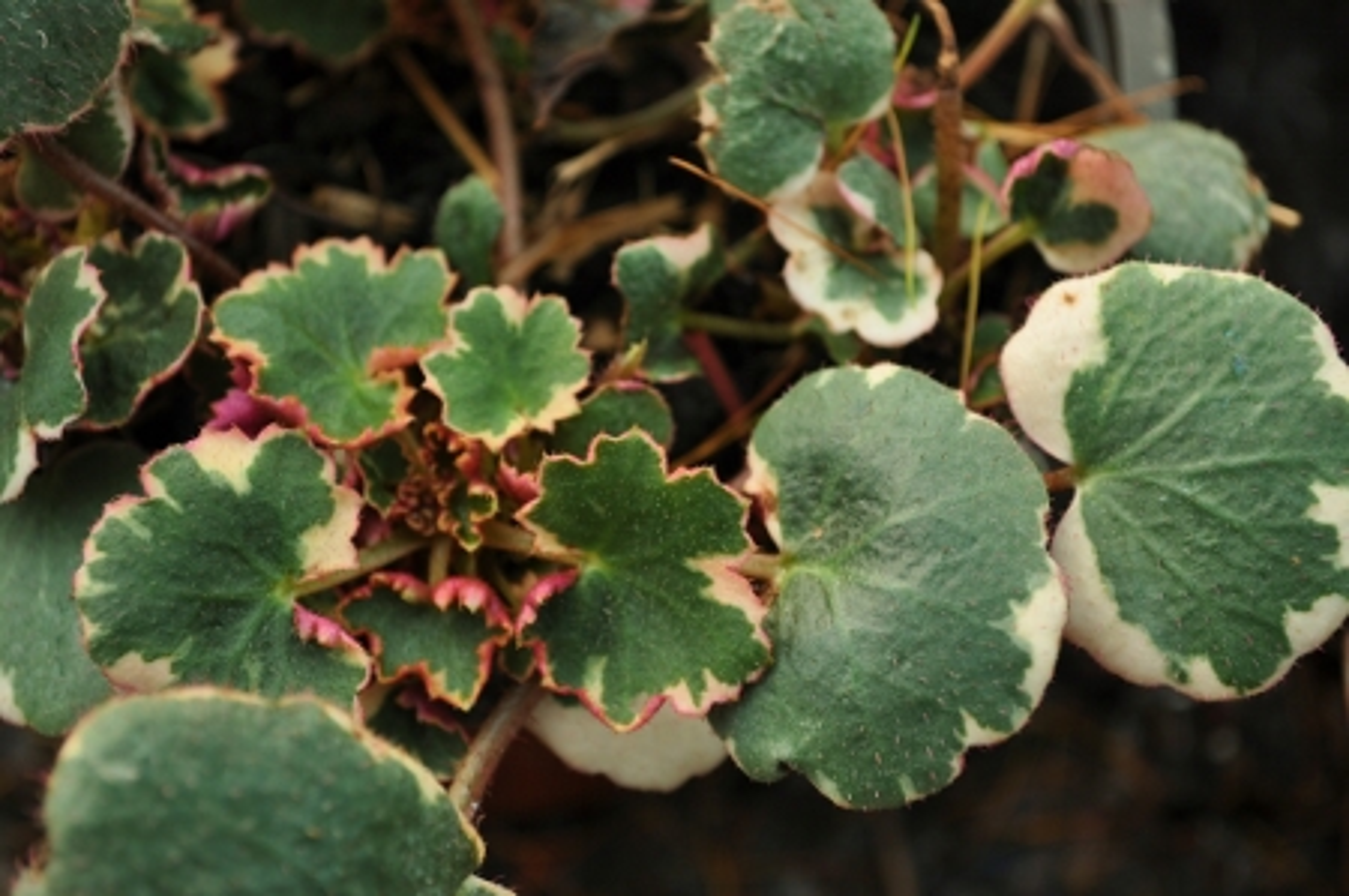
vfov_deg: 21.5
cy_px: 448
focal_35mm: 63
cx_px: 674
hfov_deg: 31.9
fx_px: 2358
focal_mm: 42
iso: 200
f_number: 5.6
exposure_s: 1/125
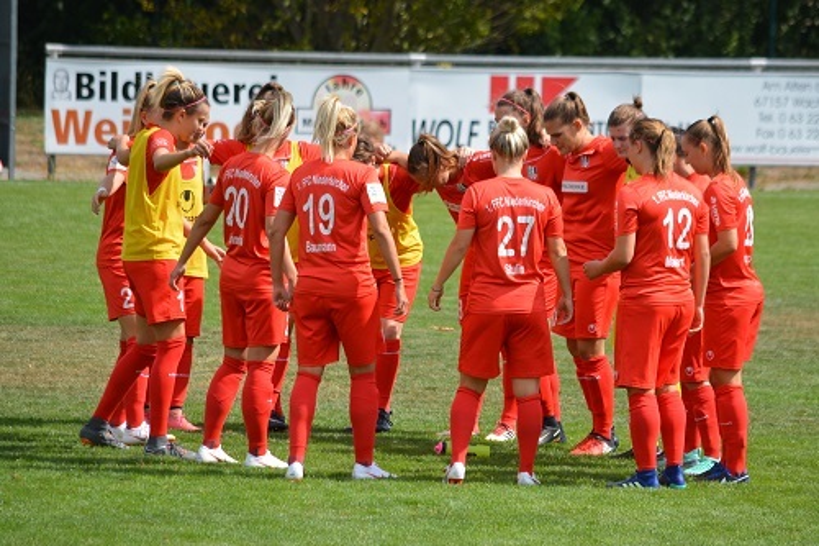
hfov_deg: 5.7
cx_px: 410
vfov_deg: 3.8
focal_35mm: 360
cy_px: 273
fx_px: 8187
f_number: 6.3
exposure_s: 1/1600
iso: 400
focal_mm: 240
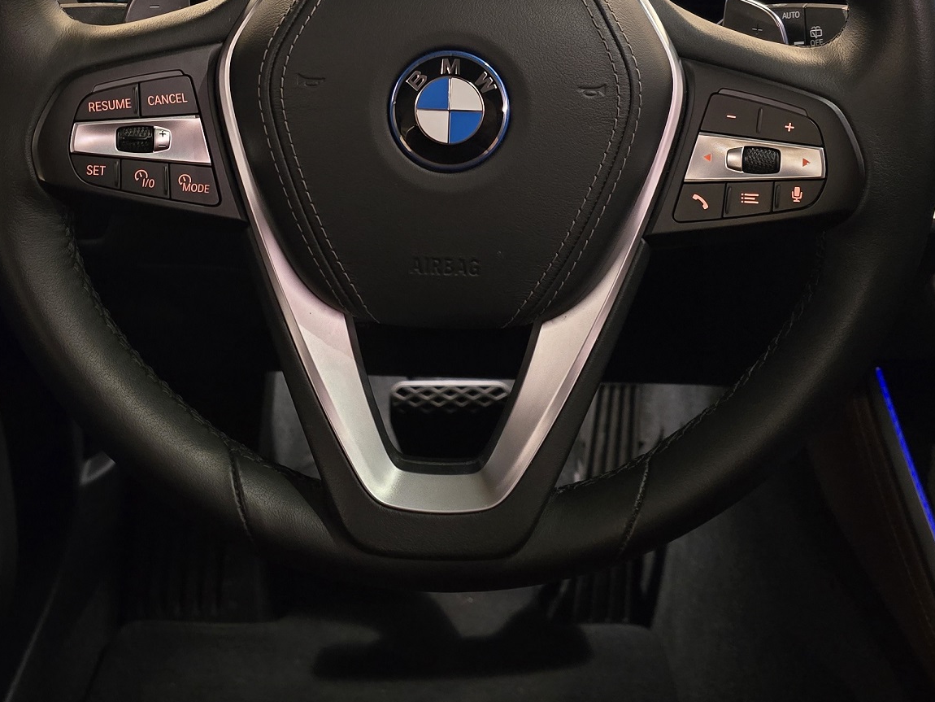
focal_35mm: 48
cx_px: 450
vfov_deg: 29.3
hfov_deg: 39.6
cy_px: 99
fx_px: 1297
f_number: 1.7
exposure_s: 1/23.3
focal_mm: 6.3
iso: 1250
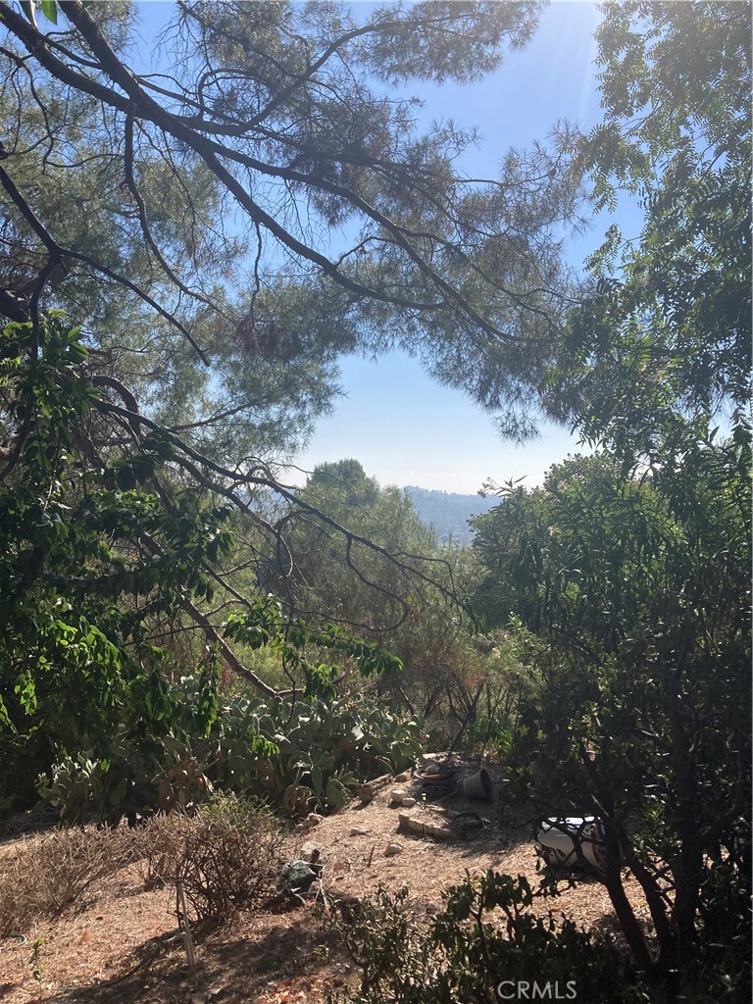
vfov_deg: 63.4
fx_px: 812
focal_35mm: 28
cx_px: 376
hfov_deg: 49.7
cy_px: 502
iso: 20
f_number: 1.8
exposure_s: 1/1869
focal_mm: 3.99
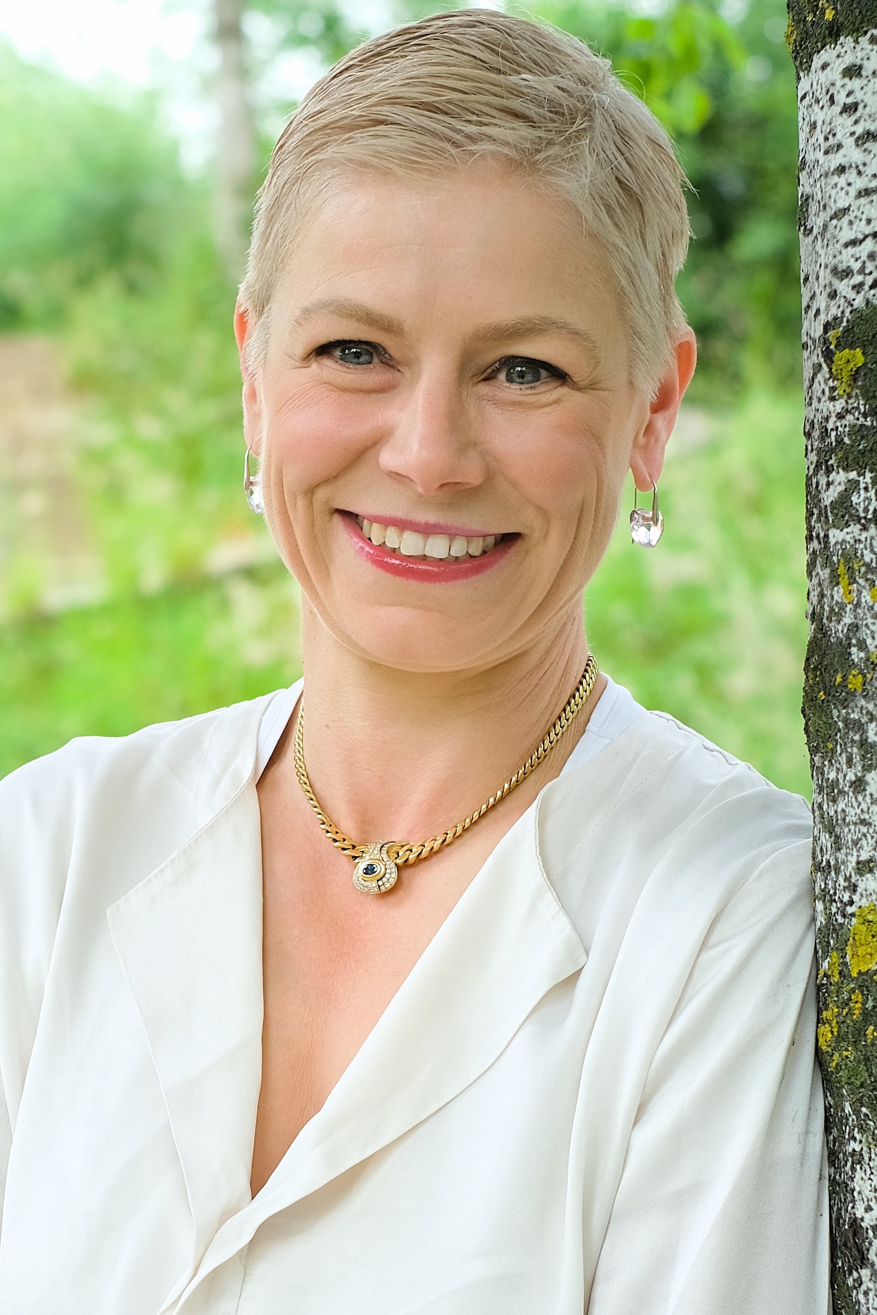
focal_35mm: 117
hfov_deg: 11.7
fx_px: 4276
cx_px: 195
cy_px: 806
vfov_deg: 17.5
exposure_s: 1/125
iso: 160
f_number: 3.6
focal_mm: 35
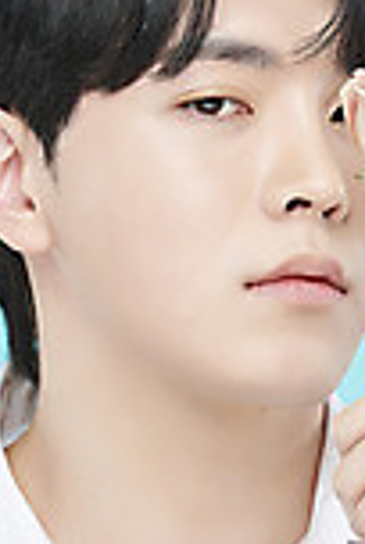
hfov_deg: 2.6
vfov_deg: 3.9
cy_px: 190
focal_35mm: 525
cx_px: 224
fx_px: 7948
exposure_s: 1/125
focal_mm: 200
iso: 64
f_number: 7.1
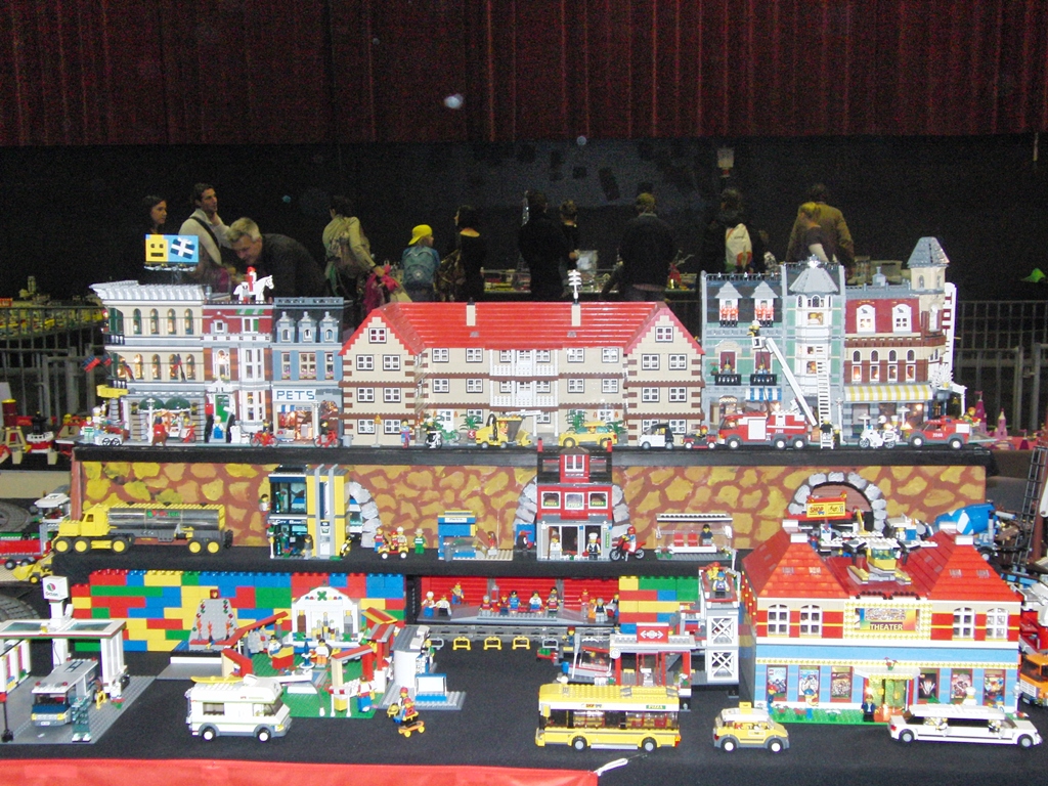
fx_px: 1241
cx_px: 524
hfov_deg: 45.8
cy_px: 393
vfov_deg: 35.1
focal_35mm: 41
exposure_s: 1/60
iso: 400
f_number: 3.1
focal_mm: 7.2
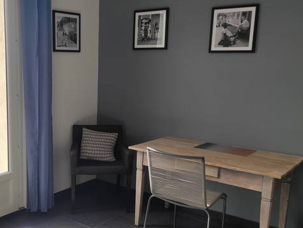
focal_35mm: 42
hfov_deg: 44.0
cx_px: 97
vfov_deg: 34.4
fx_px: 368
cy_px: 125
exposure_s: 1/580
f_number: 1.89
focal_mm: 5.43
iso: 100
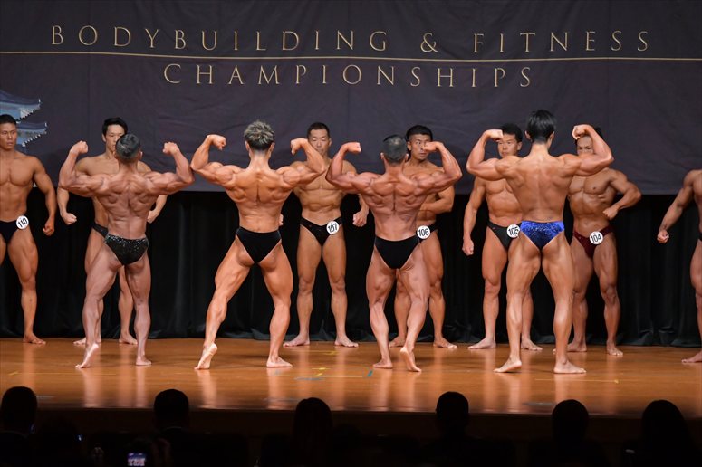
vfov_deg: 7.9
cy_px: 234
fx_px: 3391
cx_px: 351
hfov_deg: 11.8
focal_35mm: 174
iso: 5000
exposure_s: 1/400
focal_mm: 116
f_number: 5.6
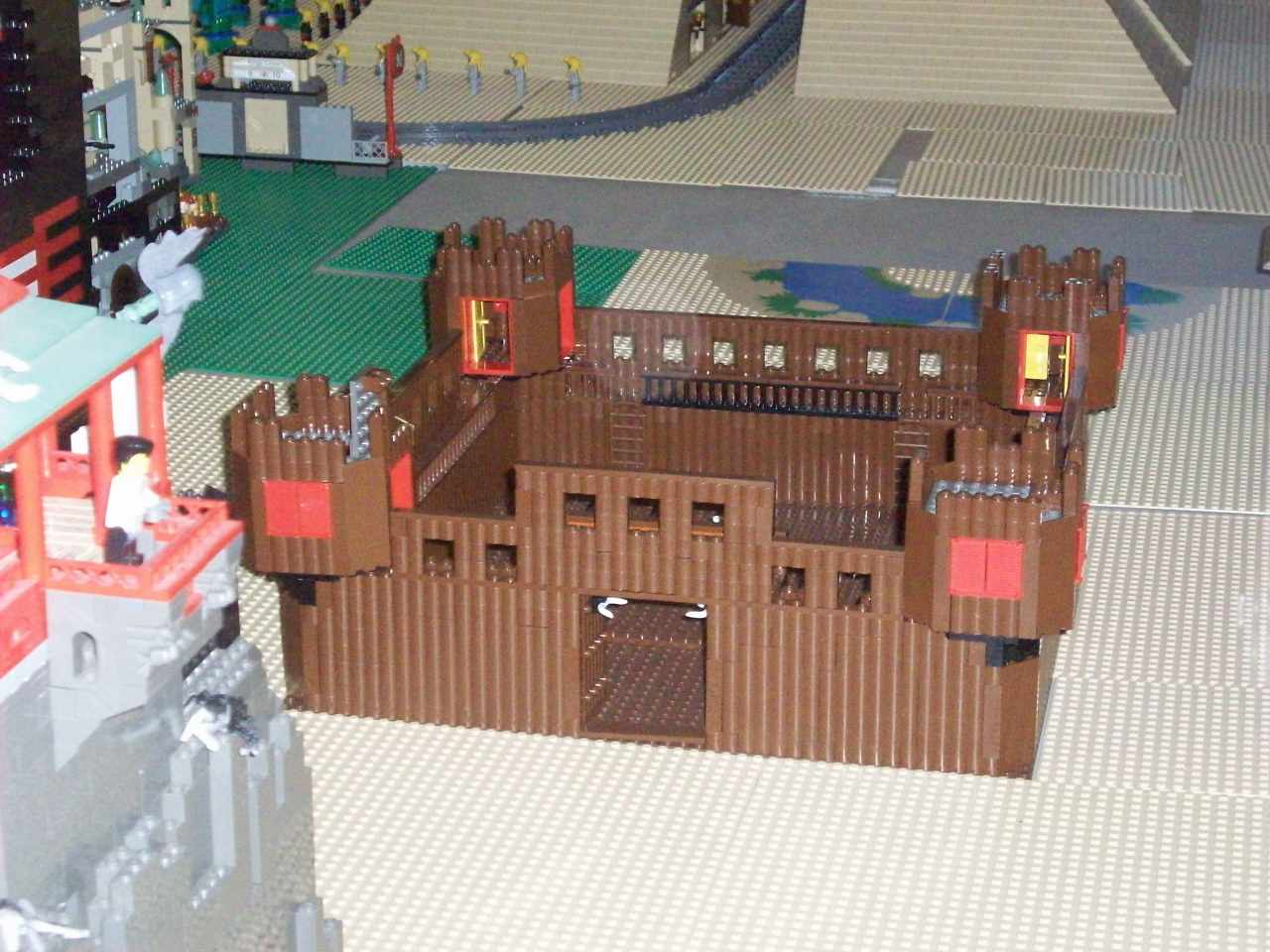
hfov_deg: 25.3
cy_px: 476
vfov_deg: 19.1
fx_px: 2825
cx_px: 635
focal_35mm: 77
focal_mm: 12.8
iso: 800
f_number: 4.2
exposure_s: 1/204
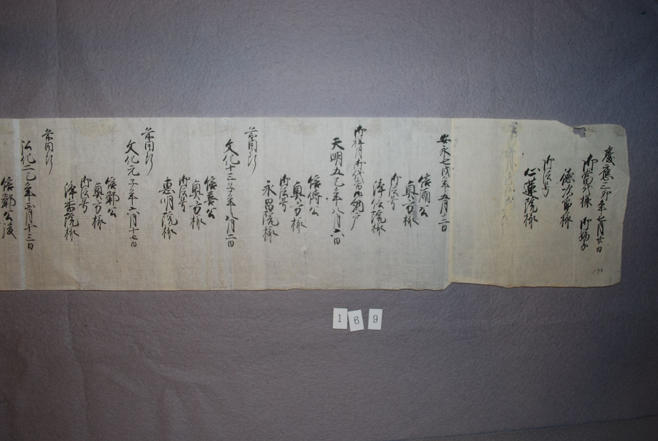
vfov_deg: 43.8
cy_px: 220
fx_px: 549
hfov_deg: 61.8
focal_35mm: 30
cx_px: 329
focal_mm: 20
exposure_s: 1/60
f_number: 3.8
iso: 200
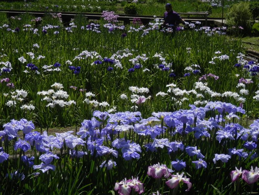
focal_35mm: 97
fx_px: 726
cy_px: 98
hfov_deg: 20.2
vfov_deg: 15.2
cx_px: 130
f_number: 4.9
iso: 80
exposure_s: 1/640
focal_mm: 17.3
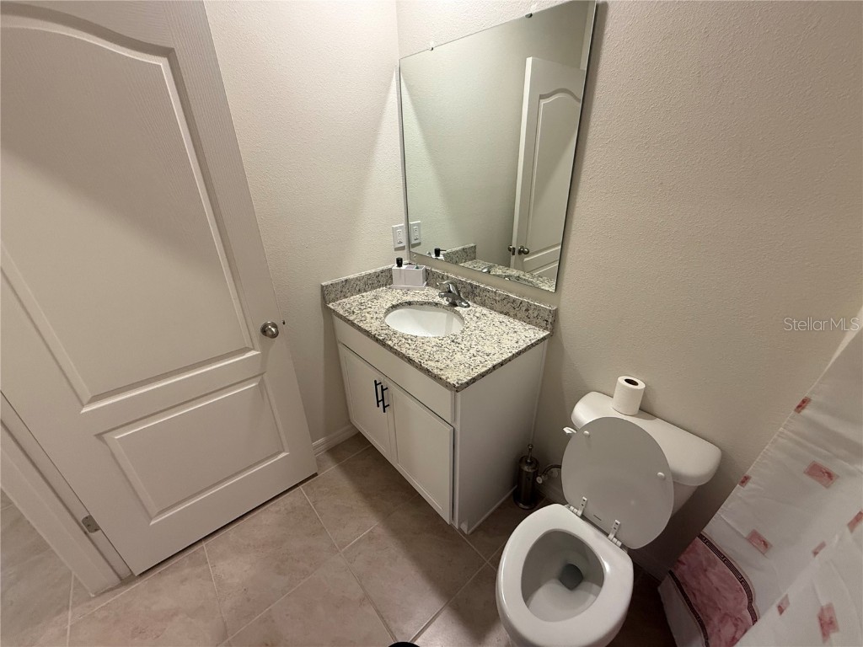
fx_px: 349
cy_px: 324
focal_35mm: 14
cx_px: 432
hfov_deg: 102.1
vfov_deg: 85.7
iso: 200
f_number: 2.2
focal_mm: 2.22
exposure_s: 1/60
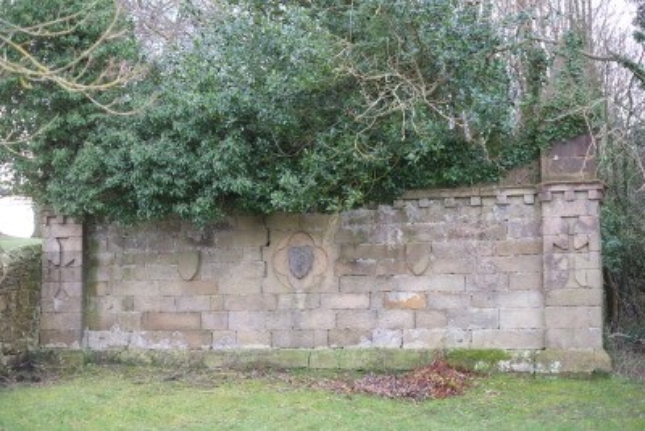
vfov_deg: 25.5
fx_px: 950
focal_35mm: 53
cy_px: 216
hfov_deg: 37.5
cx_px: 322
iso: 200
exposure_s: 1/150
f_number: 2
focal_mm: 35
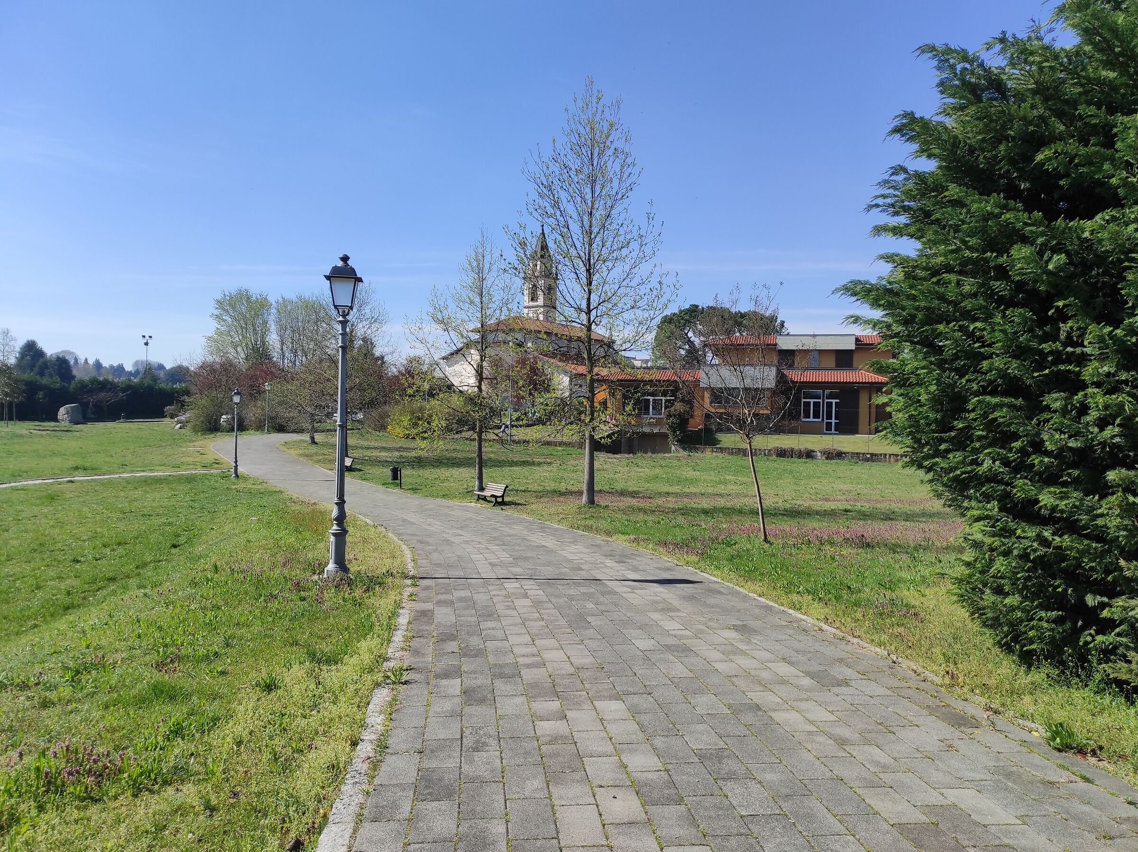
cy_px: 426
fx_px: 821
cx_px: 569
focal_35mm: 25
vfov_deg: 54.8
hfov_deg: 69.4
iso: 100
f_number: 1.89
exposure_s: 1/1919
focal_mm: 5.43
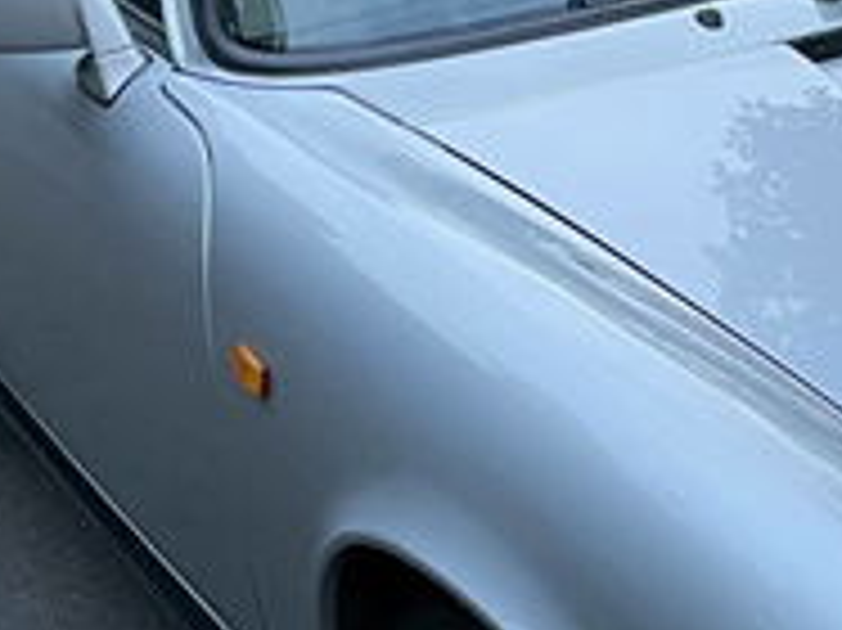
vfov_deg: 13.8
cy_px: 418
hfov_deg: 17.5
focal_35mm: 107
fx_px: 2601
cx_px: 1009
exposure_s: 1/60
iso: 160
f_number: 1.6
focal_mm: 4.2
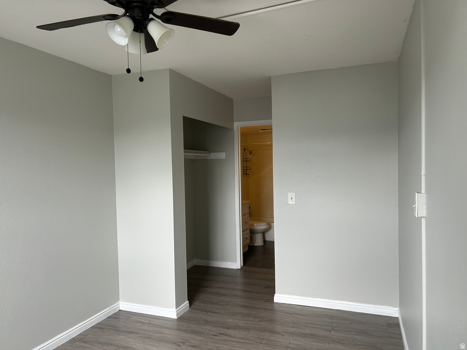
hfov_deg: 67.3
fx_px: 351
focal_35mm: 26
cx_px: 234
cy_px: 175
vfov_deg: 53.1
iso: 64
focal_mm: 5.7
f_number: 1.5
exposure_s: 1/120
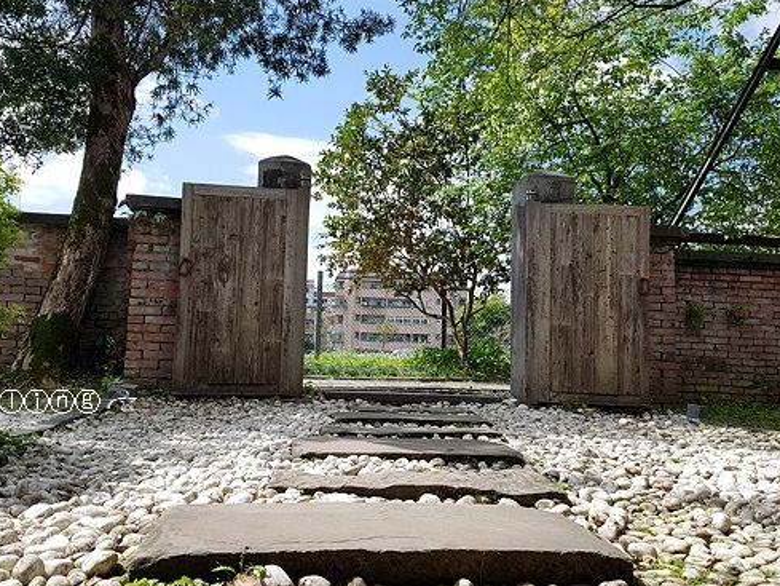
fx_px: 766
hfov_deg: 53.9
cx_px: 400
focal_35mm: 34
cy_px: 279
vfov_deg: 41.8
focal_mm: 4.2
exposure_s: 1/2056
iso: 50
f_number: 1.7
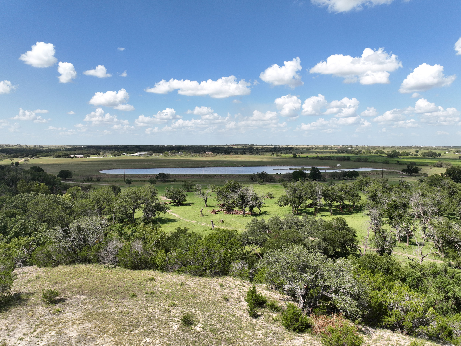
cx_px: 242
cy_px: 172
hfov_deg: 67.3
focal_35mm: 26
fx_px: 346
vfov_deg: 53.0
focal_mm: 12.29
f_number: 2.8
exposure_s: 1/100
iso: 100
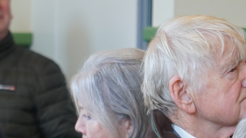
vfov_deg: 3.6
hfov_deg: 6.5
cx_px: 26
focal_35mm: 331
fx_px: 2159
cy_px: 350
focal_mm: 70
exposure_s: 1/160
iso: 2000
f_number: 4
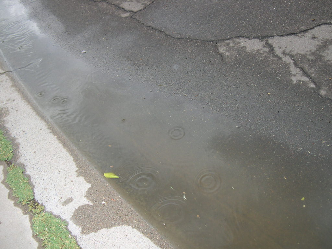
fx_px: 364
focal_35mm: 38
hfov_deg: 49.0
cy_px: 124
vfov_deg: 37.7
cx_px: 166
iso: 100
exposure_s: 1/30
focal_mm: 8
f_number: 2.8
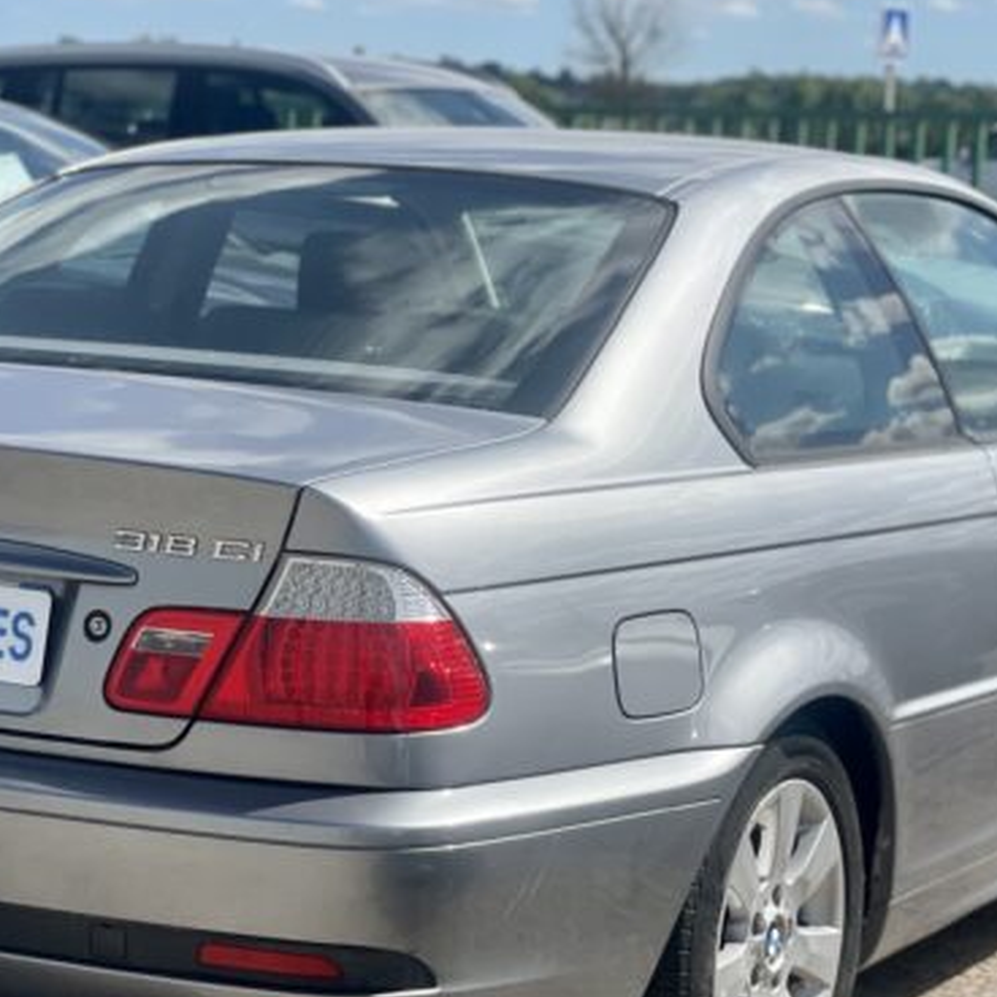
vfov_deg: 17.4
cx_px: 452
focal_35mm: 100
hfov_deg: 17.4
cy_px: 639
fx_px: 3259
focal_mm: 6
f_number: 2
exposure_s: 1/2398
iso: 32
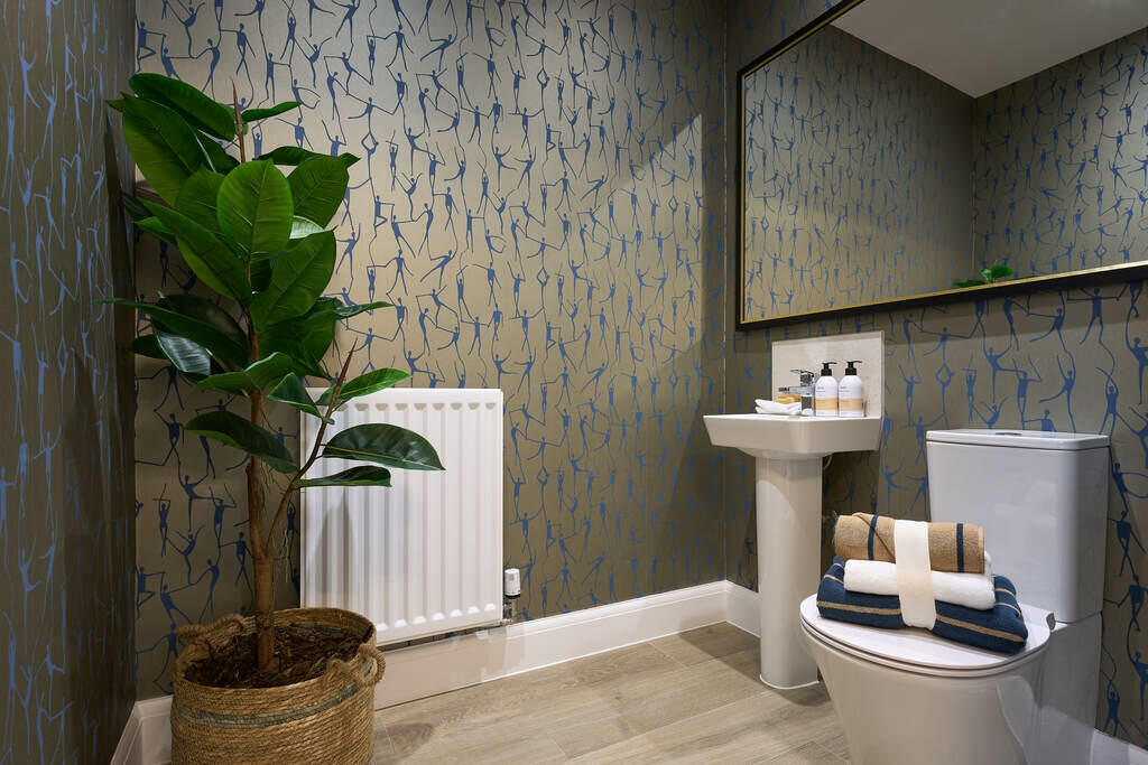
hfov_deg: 91.0
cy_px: 382
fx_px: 564
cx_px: 574
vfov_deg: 68.3
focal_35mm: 18
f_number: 10
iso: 100
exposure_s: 1.3
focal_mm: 17.7
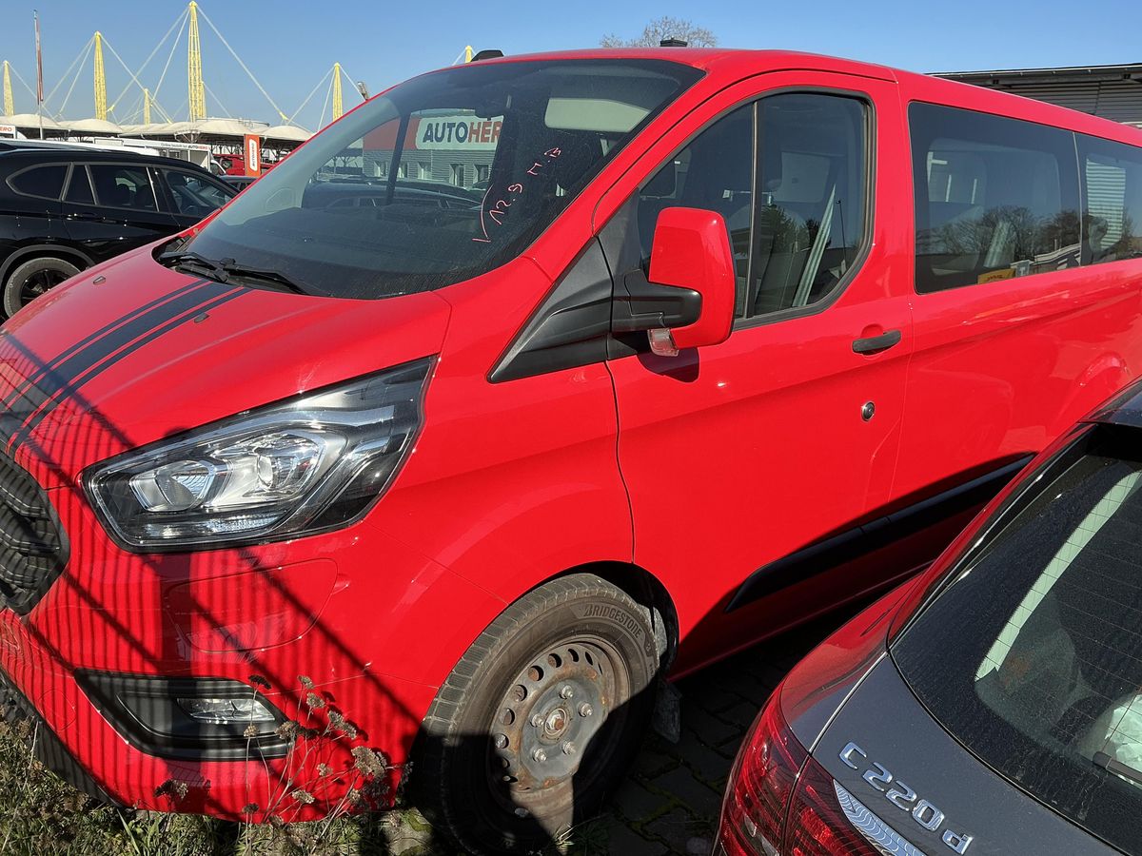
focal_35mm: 28
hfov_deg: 63.4
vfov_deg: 49.7
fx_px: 924
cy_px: 428
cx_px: 571
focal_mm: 3
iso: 25
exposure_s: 1/1098
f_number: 1.8
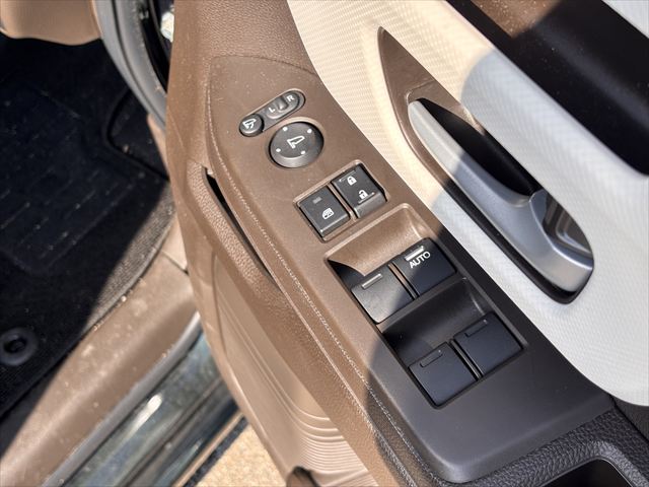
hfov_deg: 36.8
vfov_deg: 28.0
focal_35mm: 52
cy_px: 244
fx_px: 975
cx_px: 324
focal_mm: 5.96
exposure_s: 1/559
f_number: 1.6
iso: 32
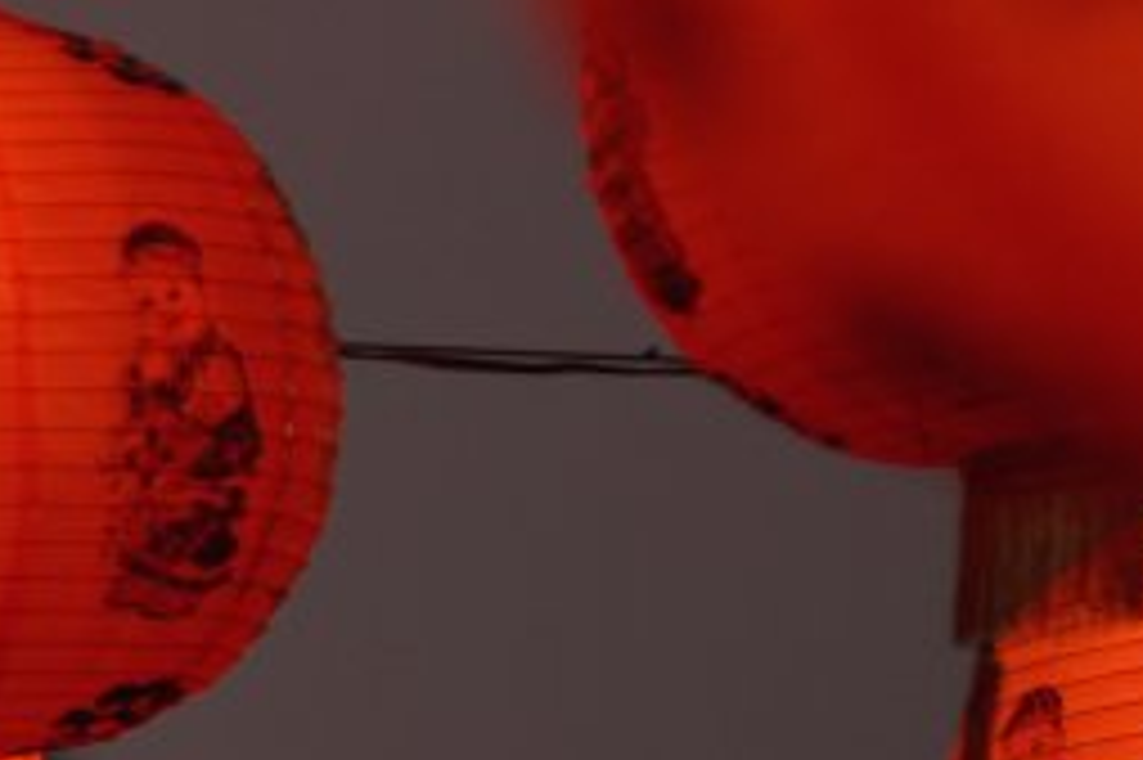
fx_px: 40009
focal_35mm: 1261
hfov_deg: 1.6
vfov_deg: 1.1
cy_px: 666
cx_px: -1670
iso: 320
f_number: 2.8
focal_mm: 200
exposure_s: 1/200
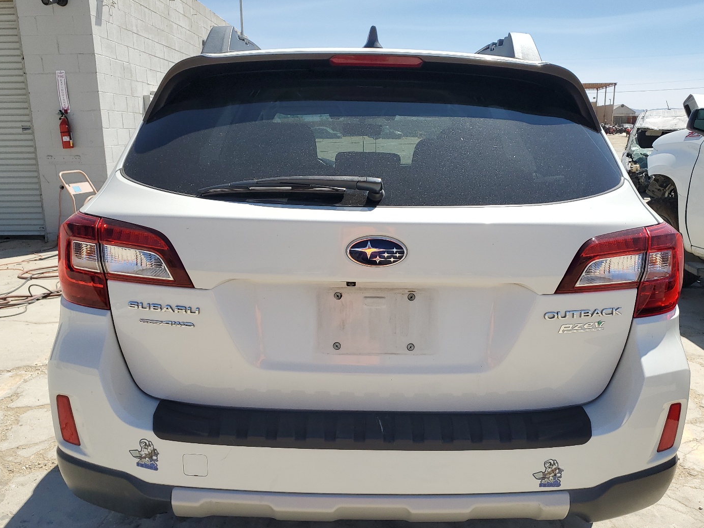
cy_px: 275
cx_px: 358
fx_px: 610
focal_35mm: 30
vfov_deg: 46.8
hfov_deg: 60.0
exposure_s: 1/3333
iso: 50
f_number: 1.5
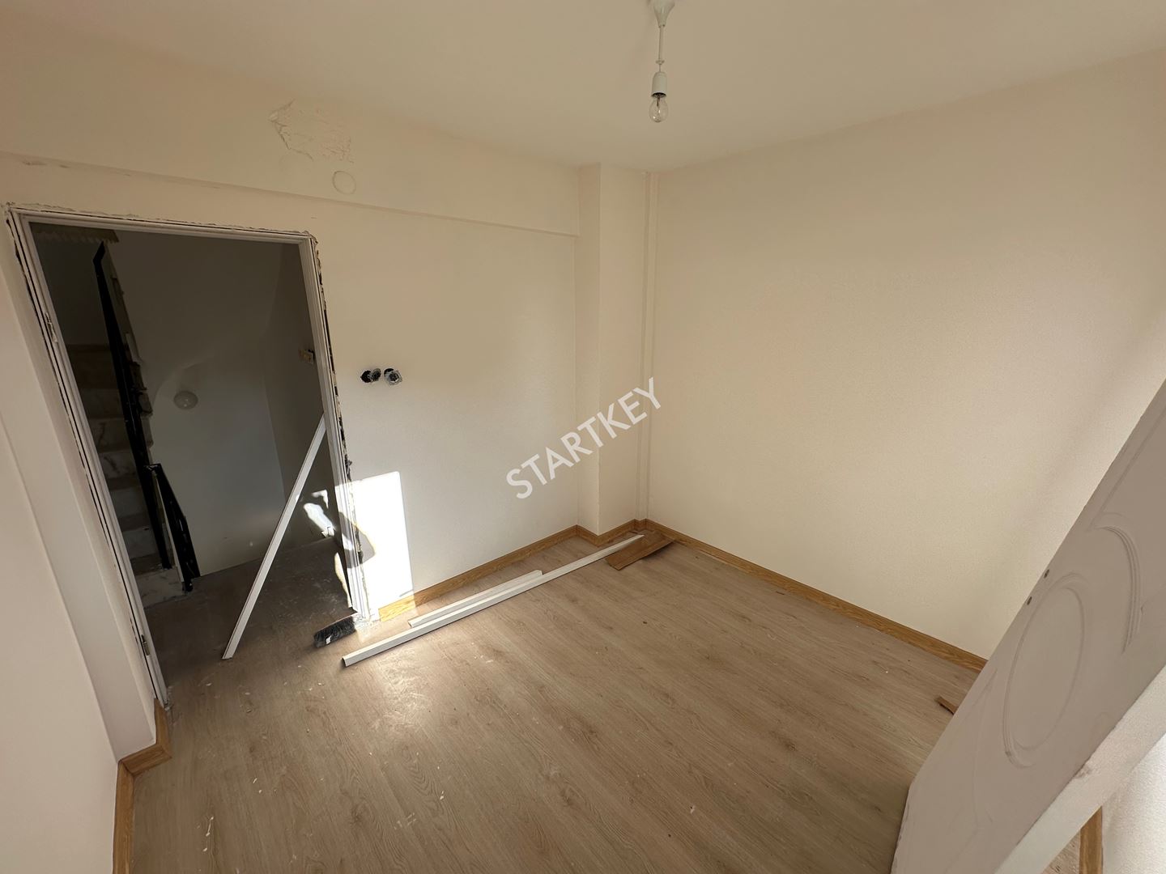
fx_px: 472
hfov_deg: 102.1
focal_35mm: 14
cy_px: 437
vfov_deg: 85.7
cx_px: 583
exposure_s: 1/232
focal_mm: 2.22
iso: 40
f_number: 2.2
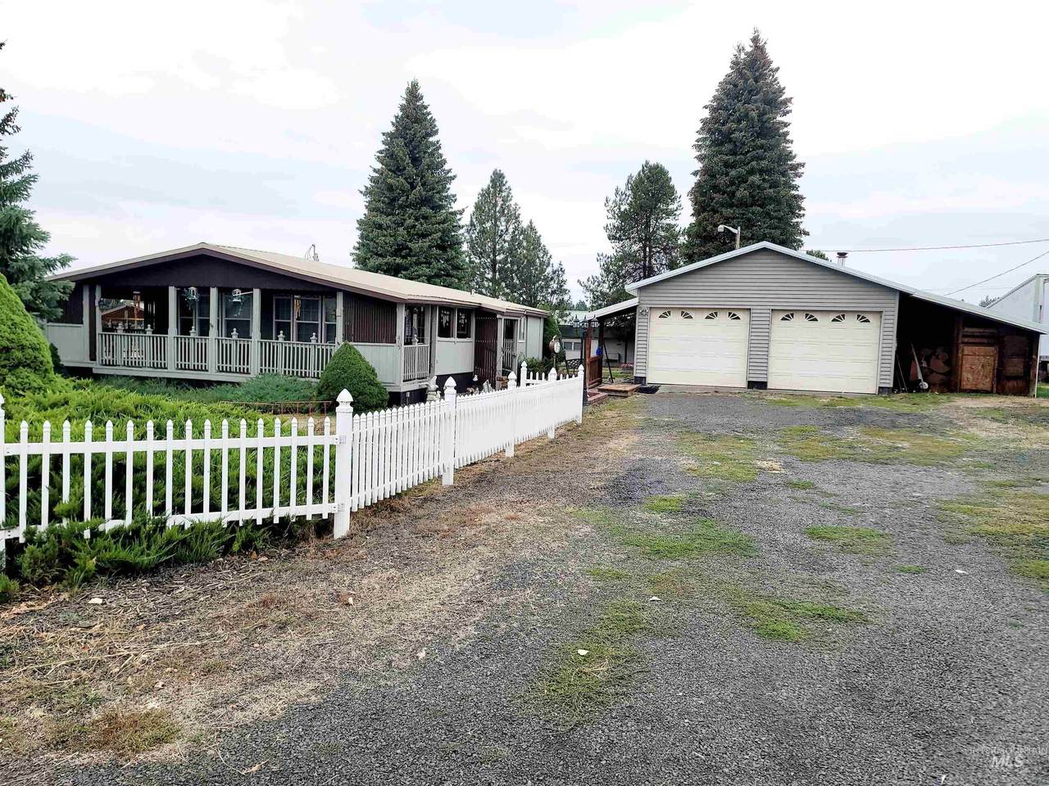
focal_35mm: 25
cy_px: 393
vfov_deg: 54.9
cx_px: 524
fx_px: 758
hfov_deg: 69.4
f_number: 1.8
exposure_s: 1/208
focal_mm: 7
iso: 20
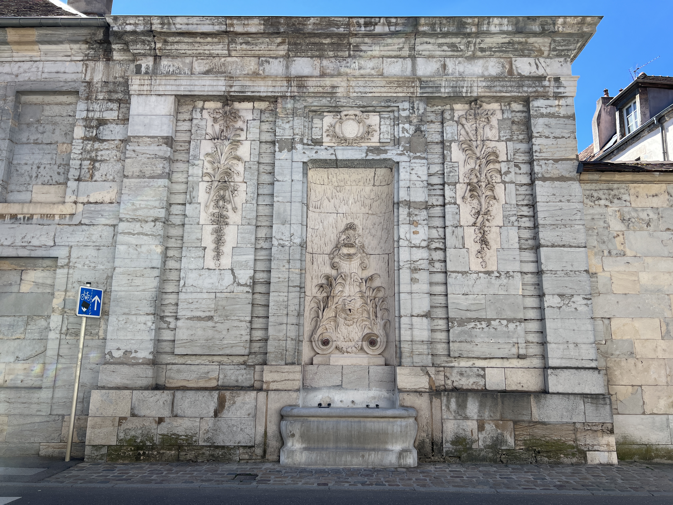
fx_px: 505
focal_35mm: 26
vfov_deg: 53.1
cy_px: 252
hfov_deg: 67.3
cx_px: 336
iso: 50
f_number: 1.5
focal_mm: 5.7
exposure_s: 1/1779
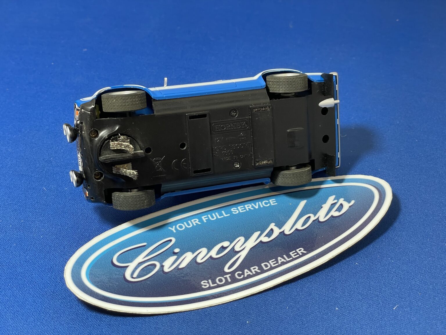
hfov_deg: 36.8
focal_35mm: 52
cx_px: 223
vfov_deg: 28.0
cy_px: 168
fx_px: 670
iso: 125
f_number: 2
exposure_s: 1/60
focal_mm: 6
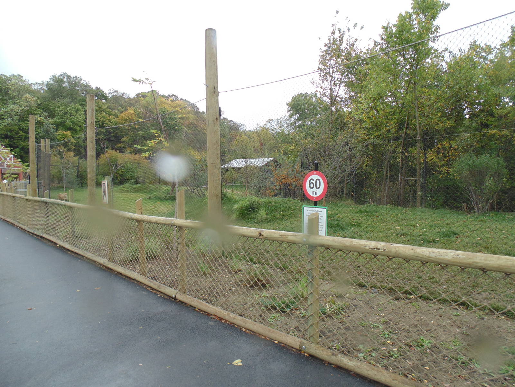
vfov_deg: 61.1
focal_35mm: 22
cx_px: 258
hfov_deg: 76.4
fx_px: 327
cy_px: 194
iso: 80
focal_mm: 4
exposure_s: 1/125
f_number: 3.1
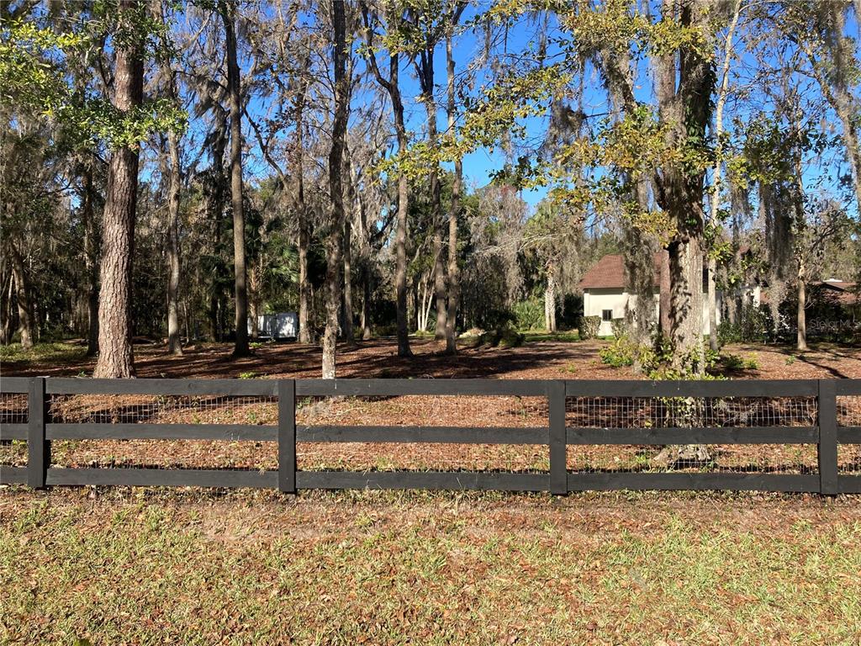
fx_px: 696
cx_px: 430
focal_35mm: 28
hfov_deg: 63.4
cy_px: 323
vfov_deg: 49.7
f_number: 1.8
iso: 20
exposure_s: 1/1033
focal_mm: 3.99
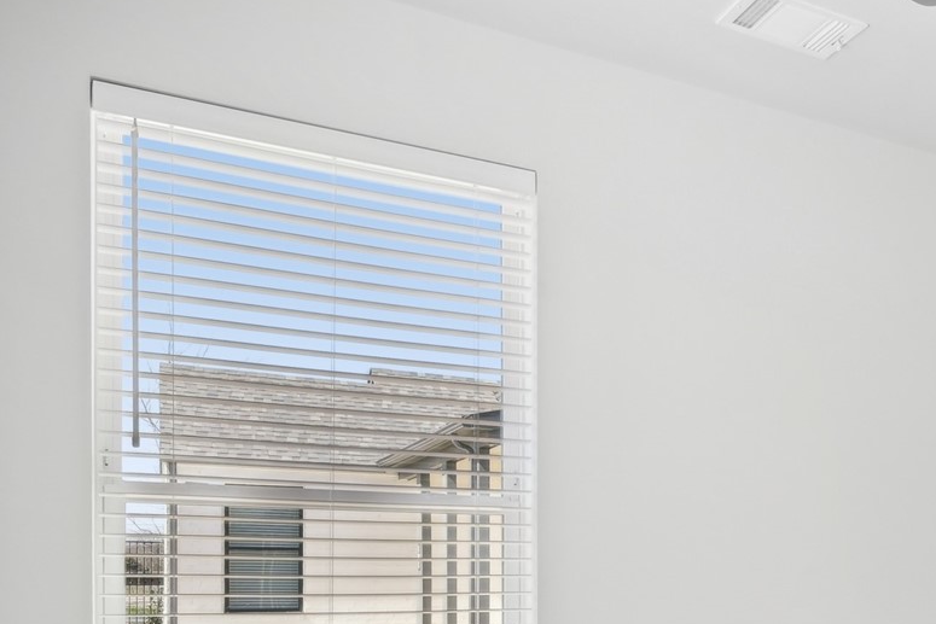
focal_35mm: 43
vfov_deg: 29.6
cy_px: 567
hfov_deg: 35.4
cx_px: 1127
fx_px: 1129
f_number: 8
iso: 400
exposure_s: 1/200
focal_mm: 15.5
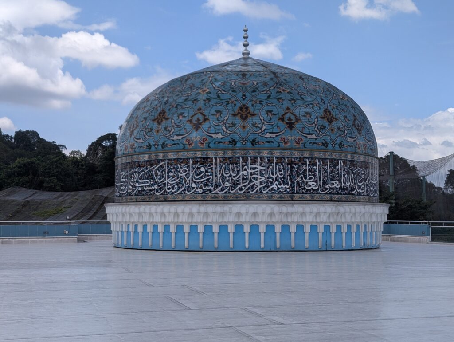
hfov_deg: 38.9
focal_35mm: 49
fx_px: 644
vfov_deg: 29.7
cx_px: 227
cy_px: 171
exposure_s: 1/170
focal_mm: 6.9
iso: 22
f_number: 1.68
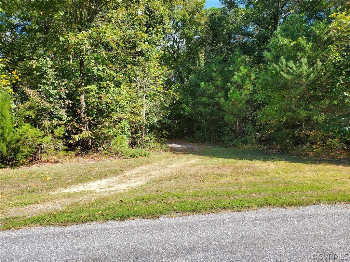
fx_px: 263
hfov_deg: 67.3
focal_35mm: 26
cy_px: 131
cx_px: 175
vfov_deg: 53.1
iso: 50
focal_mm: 4.3
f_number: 2.4
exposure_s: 1/592
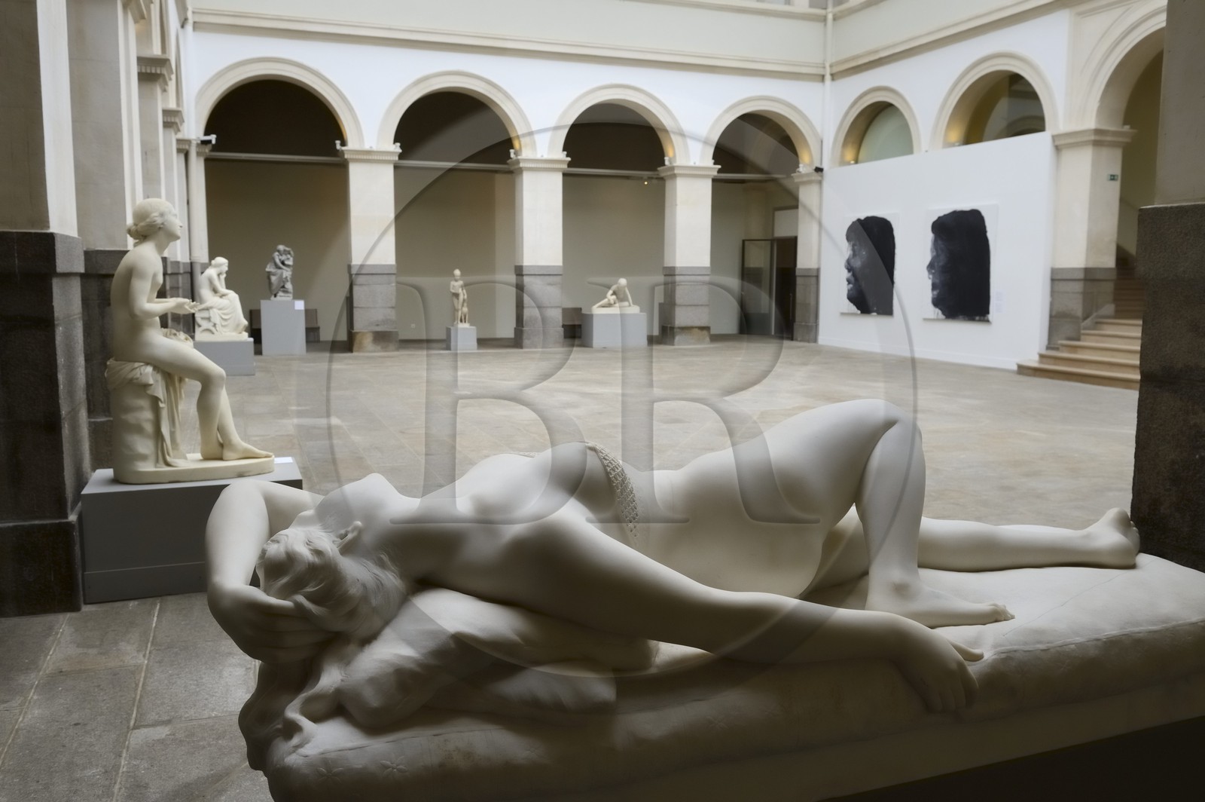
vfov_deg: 44.9
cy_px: 401
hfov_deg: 63.7
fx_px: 970
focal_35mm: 29
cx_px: 602
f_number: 8
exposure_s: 1/160
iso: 800
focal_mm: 29
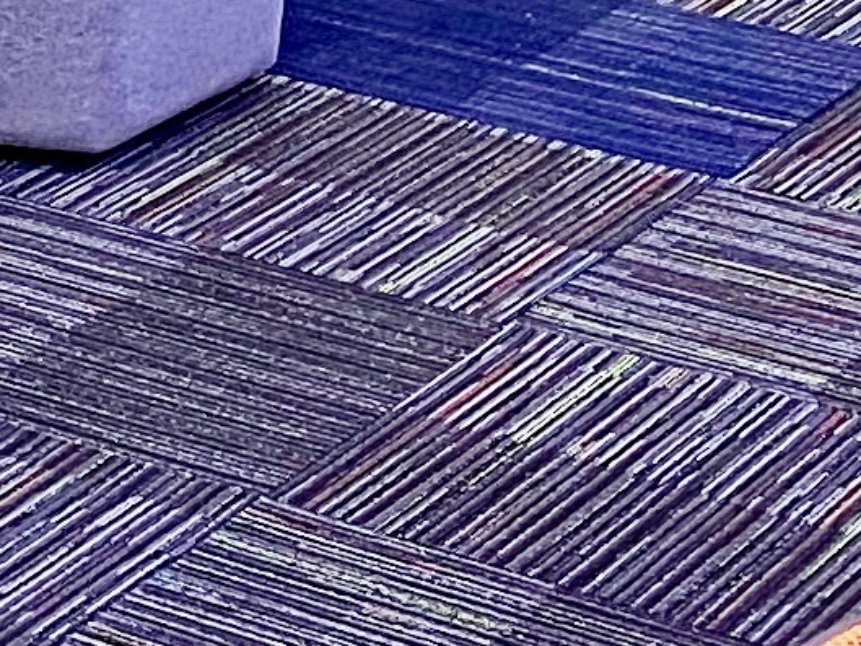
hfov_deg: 8.3
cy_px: -1144
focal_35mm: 198
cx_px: -1841
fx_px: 4926
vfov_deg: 6.9
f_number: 1.8
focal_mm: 4.25
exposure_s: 1/50
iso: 100
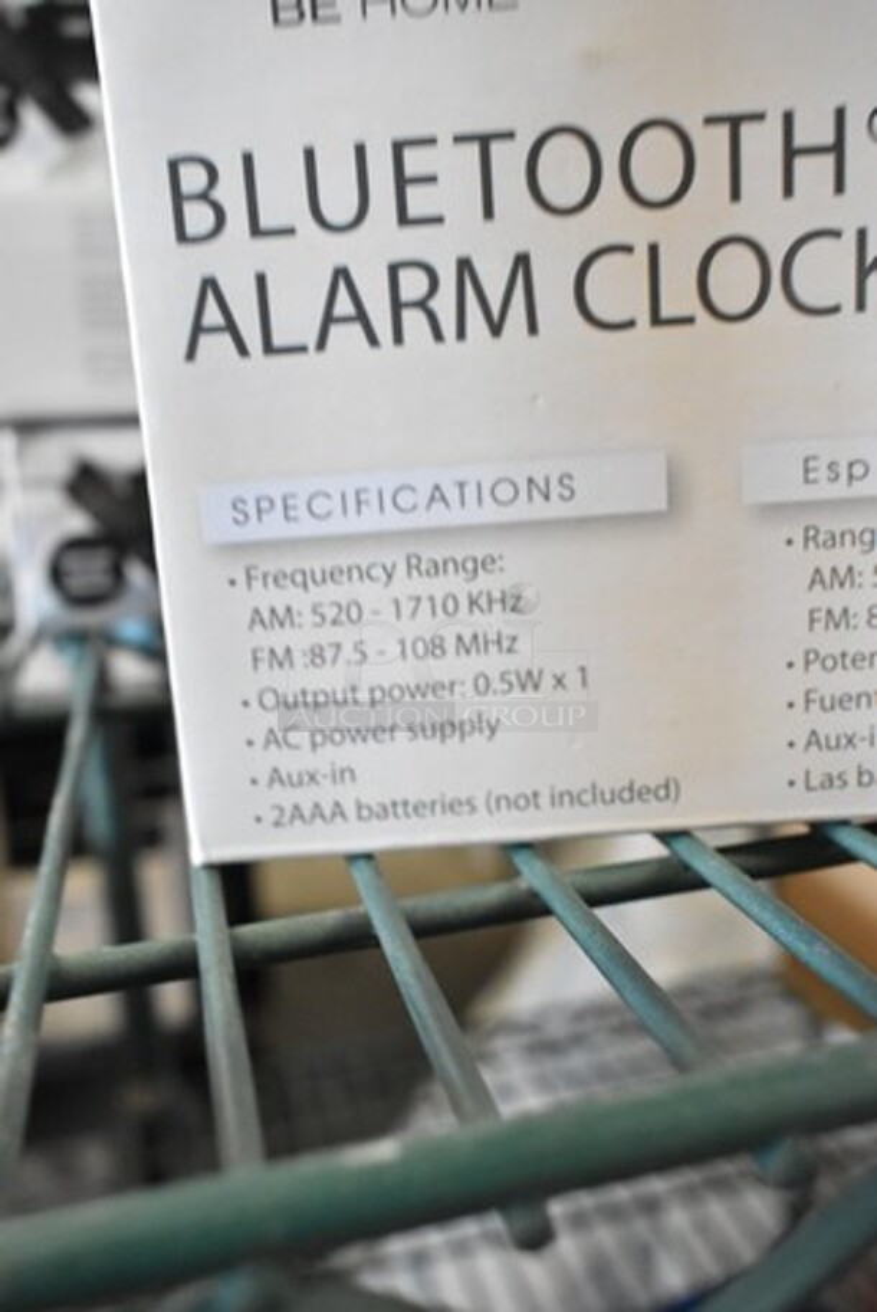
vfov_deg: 57.2
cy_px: 656
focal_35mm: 33
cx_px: 438
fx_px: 1203
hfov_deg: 40.1
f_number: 5.6
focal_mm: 22
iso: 4500
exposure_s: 1/125
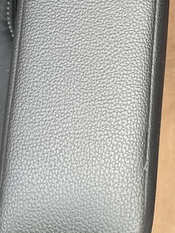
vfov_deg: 13.6
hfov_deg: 10.5
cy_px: -61
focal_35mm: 140
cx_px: 177
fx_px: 943
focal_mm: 5.1
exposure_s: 1/121
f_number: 1.6
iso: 32
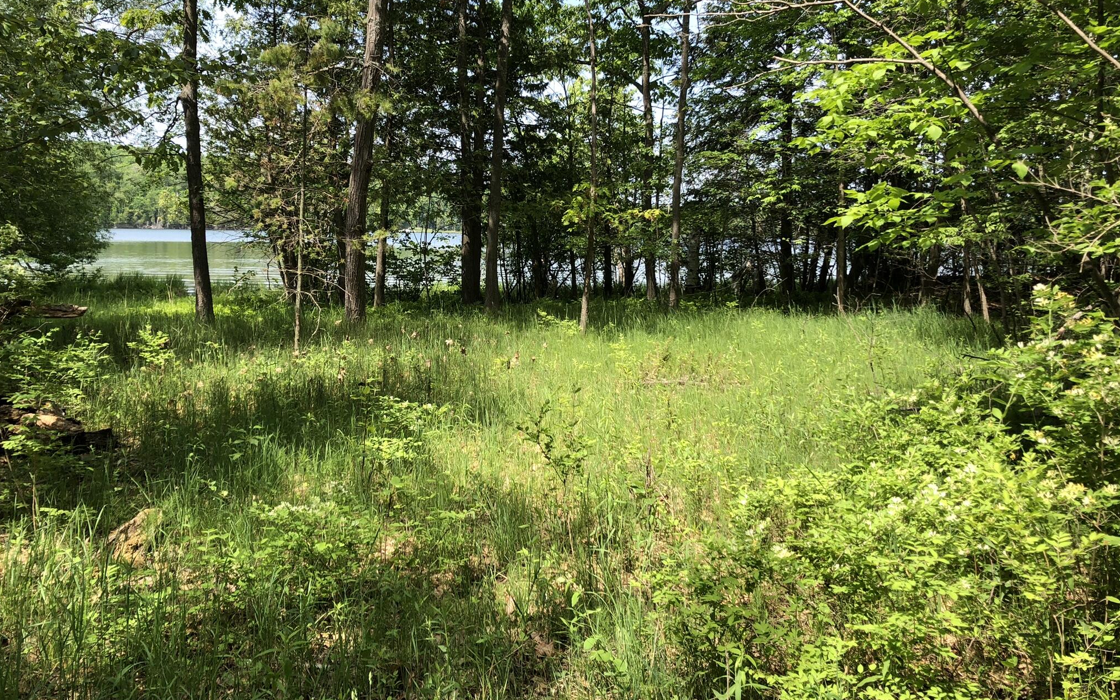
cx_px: 562
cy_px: 286
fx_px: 916
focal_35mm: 30
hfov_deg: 62.9
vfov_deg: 41.7
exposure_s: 1/585
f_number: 1.8
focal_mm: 3.99
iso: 20
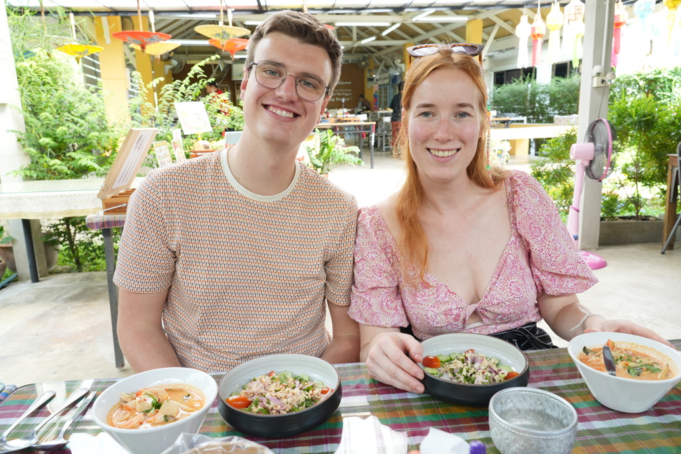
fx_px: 511
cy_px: 227
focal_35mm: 27
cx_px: 340
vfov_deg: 47.9
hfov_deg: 67.4
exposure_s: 1/60
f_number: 8
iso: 800
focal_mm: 27
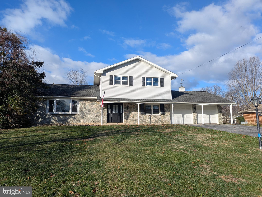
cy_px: 98
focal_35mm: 24
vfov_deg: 56.9
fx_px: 182
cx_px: 131
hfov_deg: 71.5
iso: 41
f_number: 1.85
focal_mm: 6.81
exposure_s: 1/1742
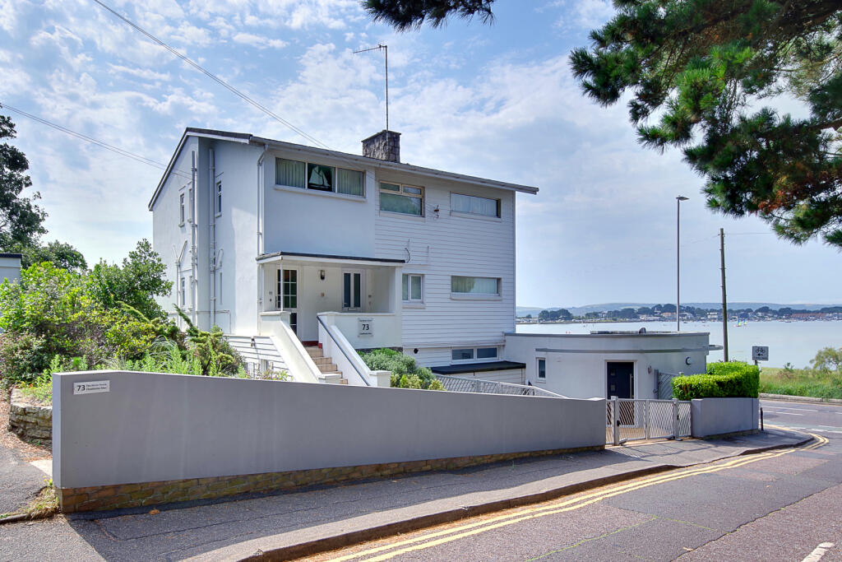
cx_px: 421
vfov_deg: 59.5
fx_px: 491
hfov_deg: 81.2
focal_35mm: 21
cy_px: 281
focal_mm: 14
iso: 100
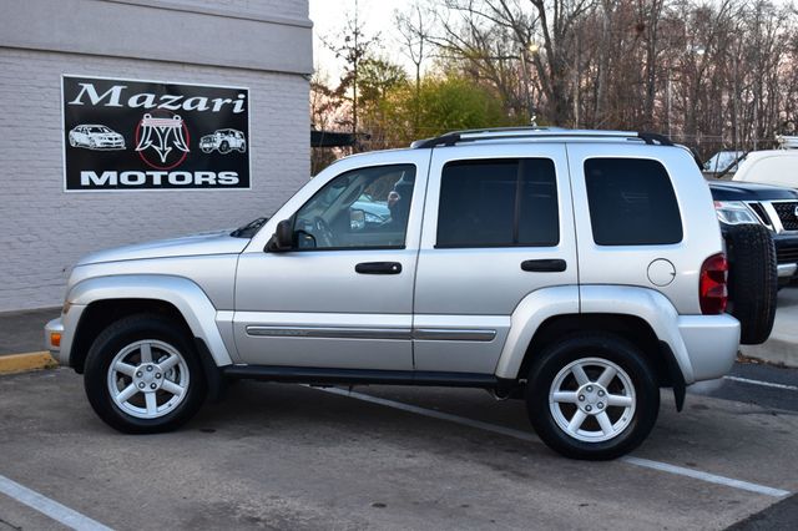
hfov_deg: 42.3
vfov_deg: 28.9
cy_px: 266
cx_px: 399
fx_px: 1030
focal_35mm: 46
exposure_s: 1/15
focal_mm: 31
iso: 400
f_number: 6.3
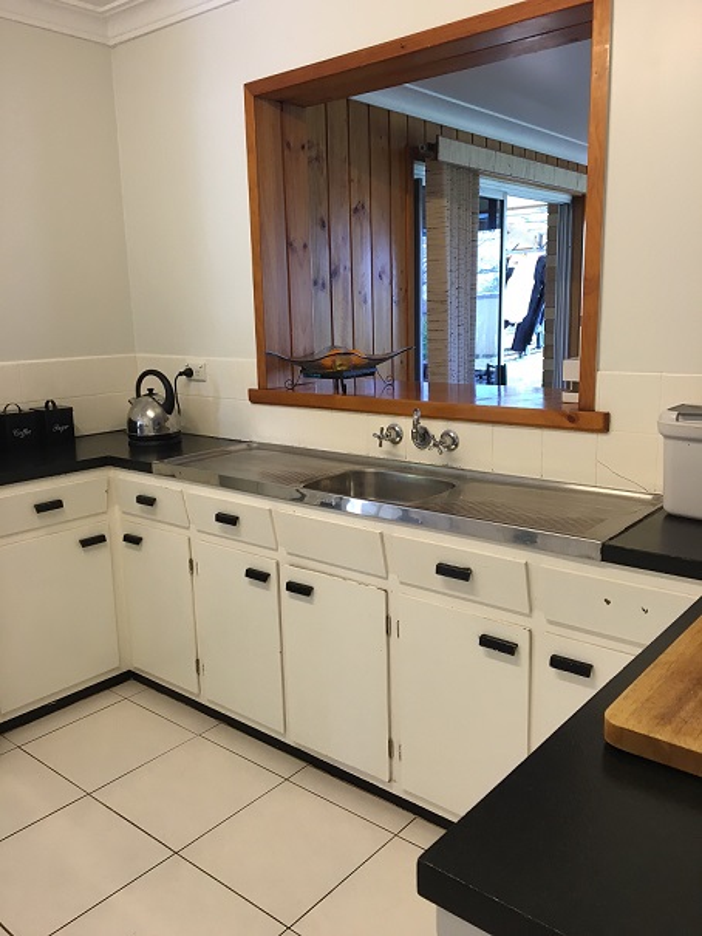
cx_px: 351
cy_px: 468
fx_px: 784
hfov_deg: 48.2
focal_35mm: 29
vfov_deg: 61.6
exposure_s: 1/33
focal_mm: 4.15
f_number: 2.2
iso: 80
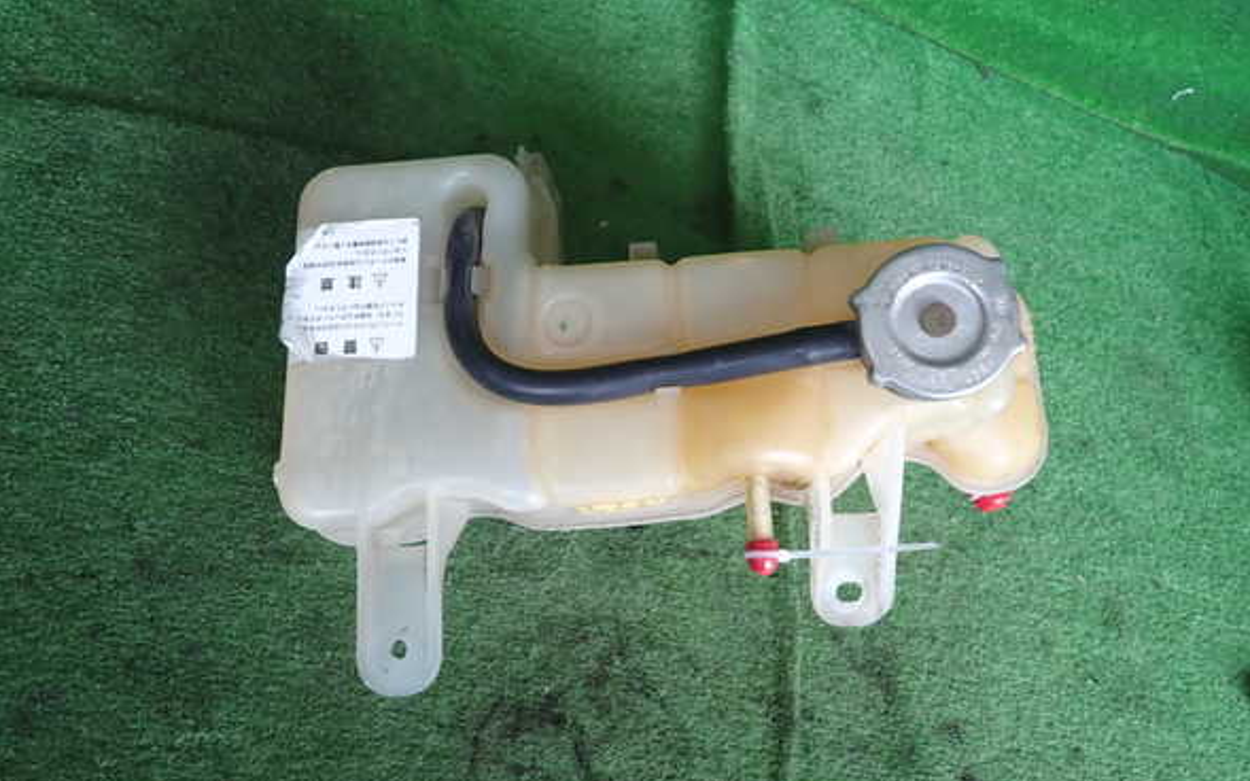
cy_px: 407
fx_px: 920
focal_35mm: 27
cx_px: 635
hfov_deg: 68.4
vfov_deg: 46.0
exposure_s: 1/60
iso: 125
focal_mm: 4.5
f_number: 2
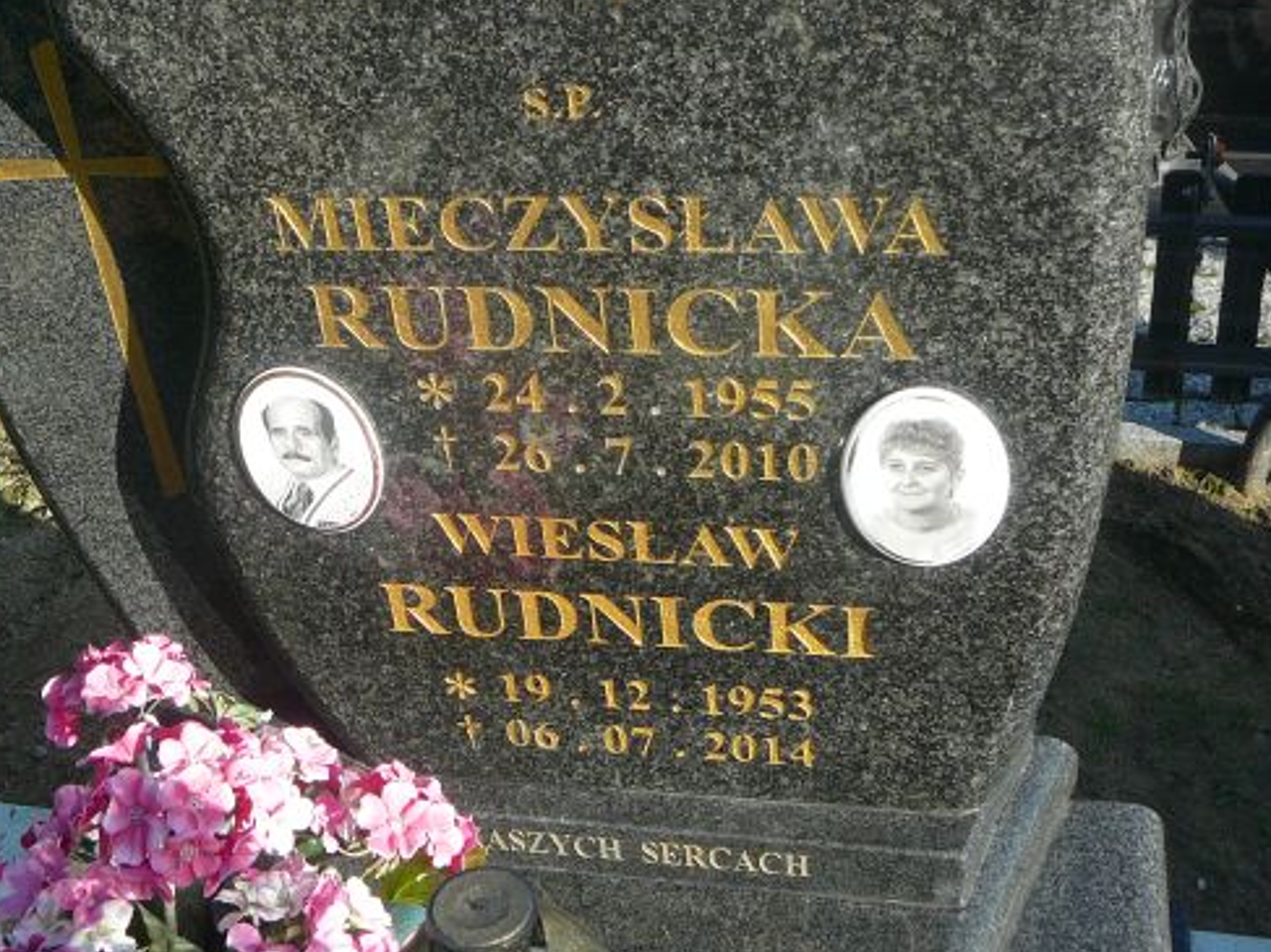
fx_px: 1689
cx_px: 548
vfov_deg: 31.5
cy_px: 430
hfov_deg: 41.2
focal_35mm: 46
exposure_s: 1/500
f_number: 2.8
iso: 80
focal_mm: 5.2
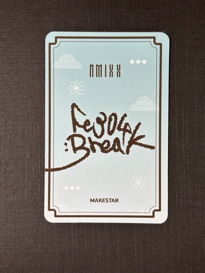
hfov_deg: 28.0
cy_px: 136
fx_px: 410
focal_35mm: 52
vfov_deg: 36.8
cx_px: 102
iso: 40
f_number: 1.6
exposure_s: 1/60
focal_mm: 5.96
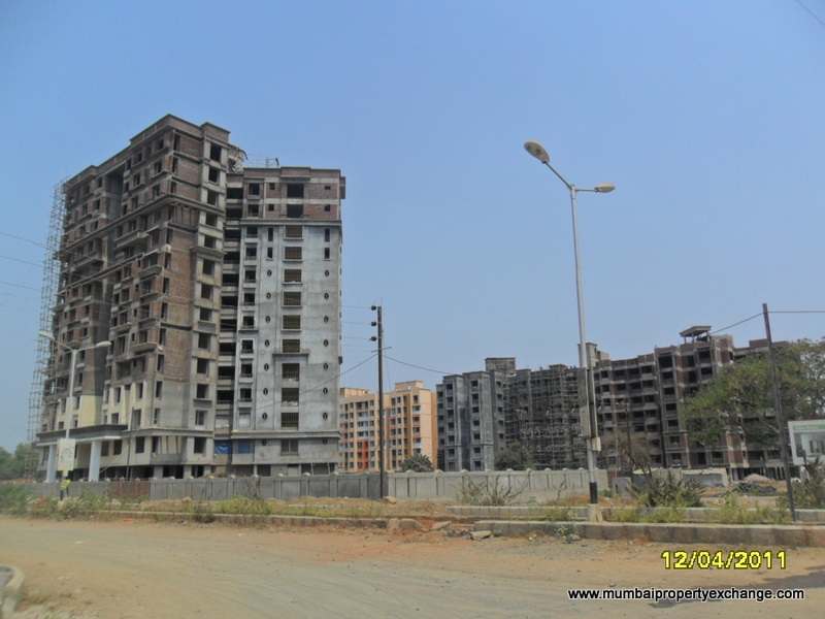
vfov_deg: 51.4
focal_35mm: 27
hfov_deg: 65.3
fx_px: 643
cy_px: 310
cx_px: 412
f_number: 8.9
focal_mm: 4.9
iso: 100
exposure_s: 1/250
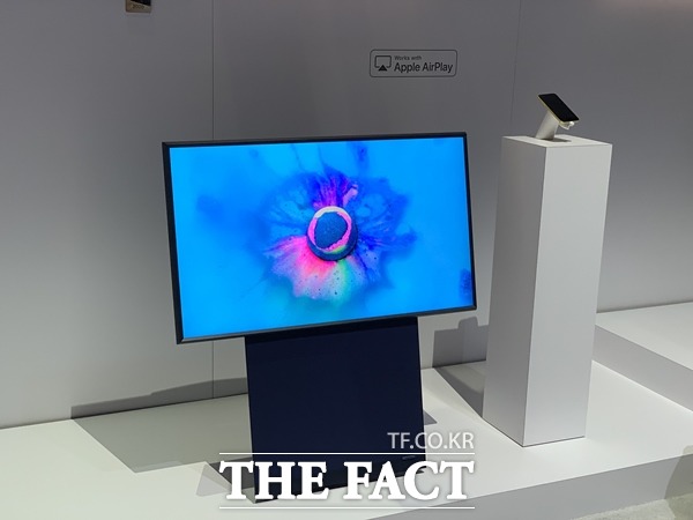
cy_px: 260
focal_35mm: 52
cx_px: 346
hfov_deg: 36.8
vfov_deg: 28.0
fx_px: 1041
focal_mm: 6
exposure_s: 1/120
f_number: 2.4
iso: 80
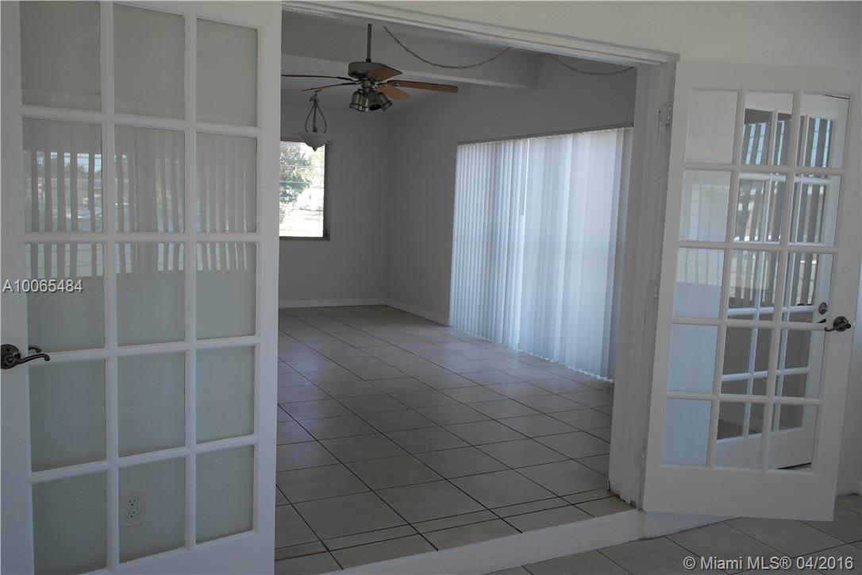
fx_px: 718
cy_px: 288
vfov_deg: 43.6
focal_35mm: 30
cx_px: 431
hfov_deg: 61.9
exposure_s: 1/80
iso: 200
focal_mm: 20
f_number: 3.5
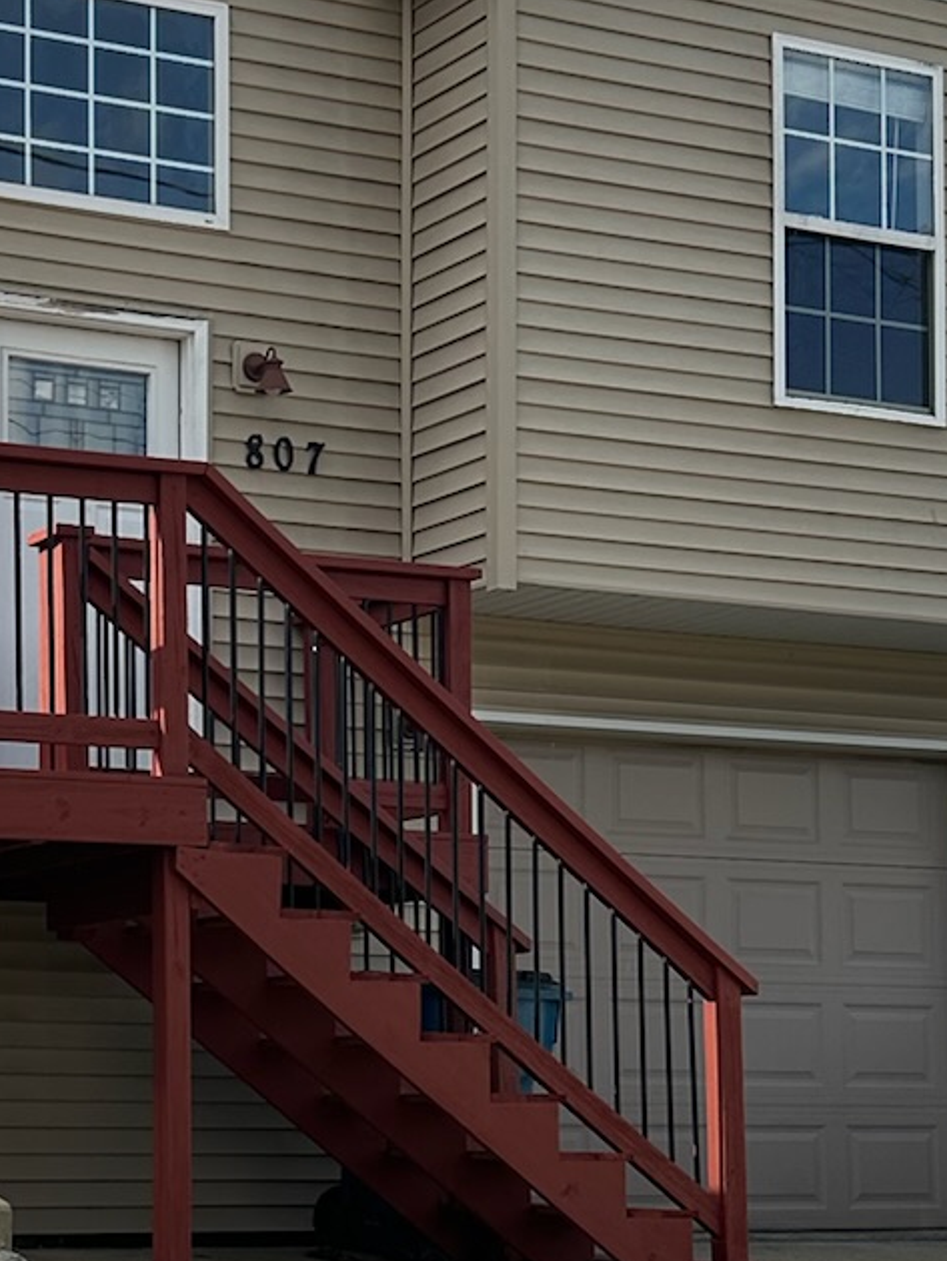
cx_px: -22
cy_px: 923
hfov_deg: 18.4
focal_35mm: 78
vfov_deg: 24.8
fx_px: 2843
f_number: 1.78
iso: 80
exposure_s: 1/3058
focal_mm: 6.86
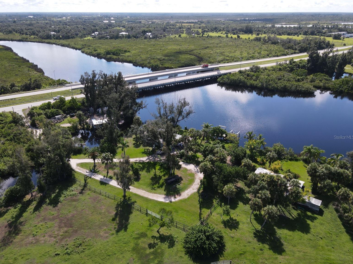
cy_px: 137
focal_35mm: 25
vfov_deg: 54.9
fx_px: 255
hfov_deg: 69.4
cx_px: 172
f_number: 2.8
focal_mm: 4.5
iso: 100
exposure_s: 1/500
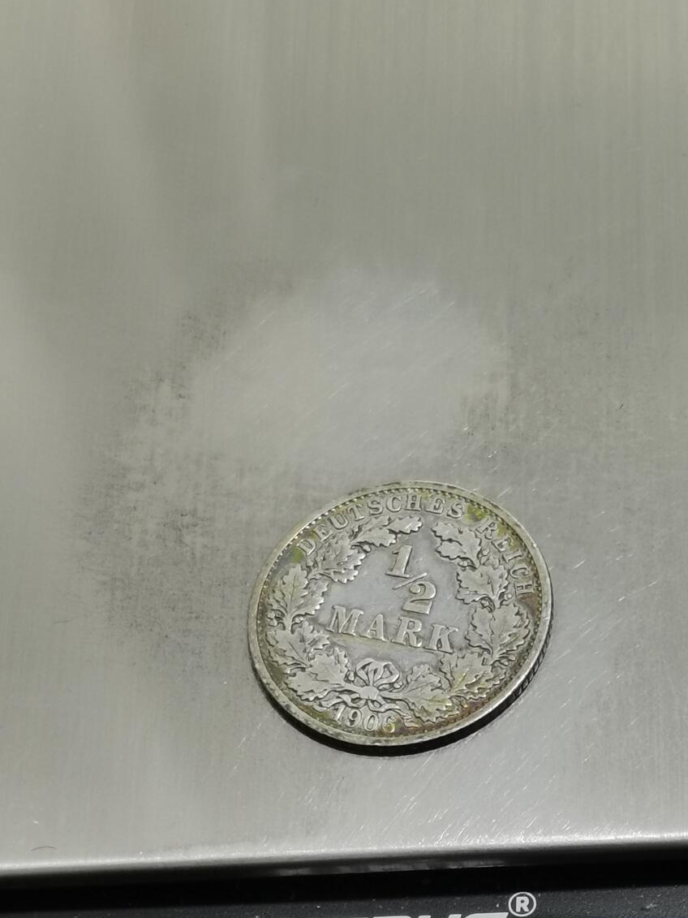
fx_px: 2995
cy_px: 647
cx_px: 431
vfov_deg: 17.4
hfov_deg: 13.1
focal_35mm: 113
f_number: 1.8
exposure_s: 1/100
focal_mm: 5.58
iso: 80
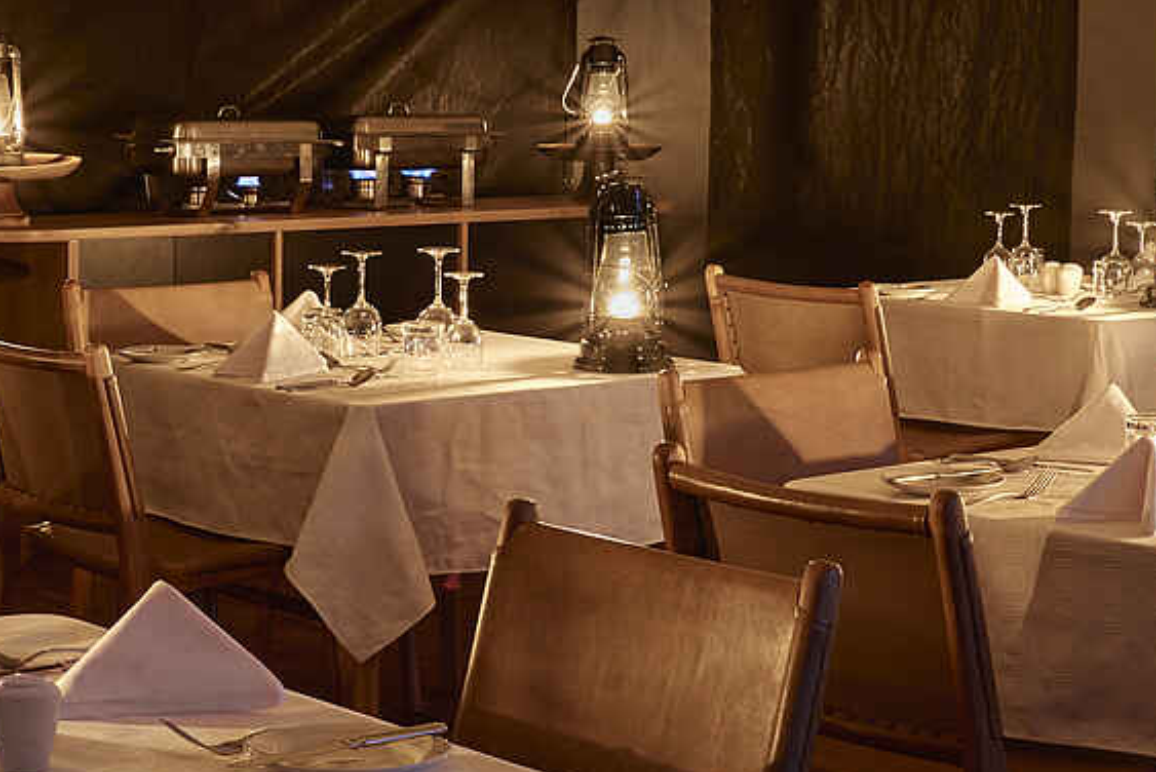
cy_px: 337
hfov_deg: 22.4
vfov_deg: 15.0
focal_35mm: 91
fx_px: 2923
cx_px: 530
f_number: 11
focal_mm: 32
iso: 100
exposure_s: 15
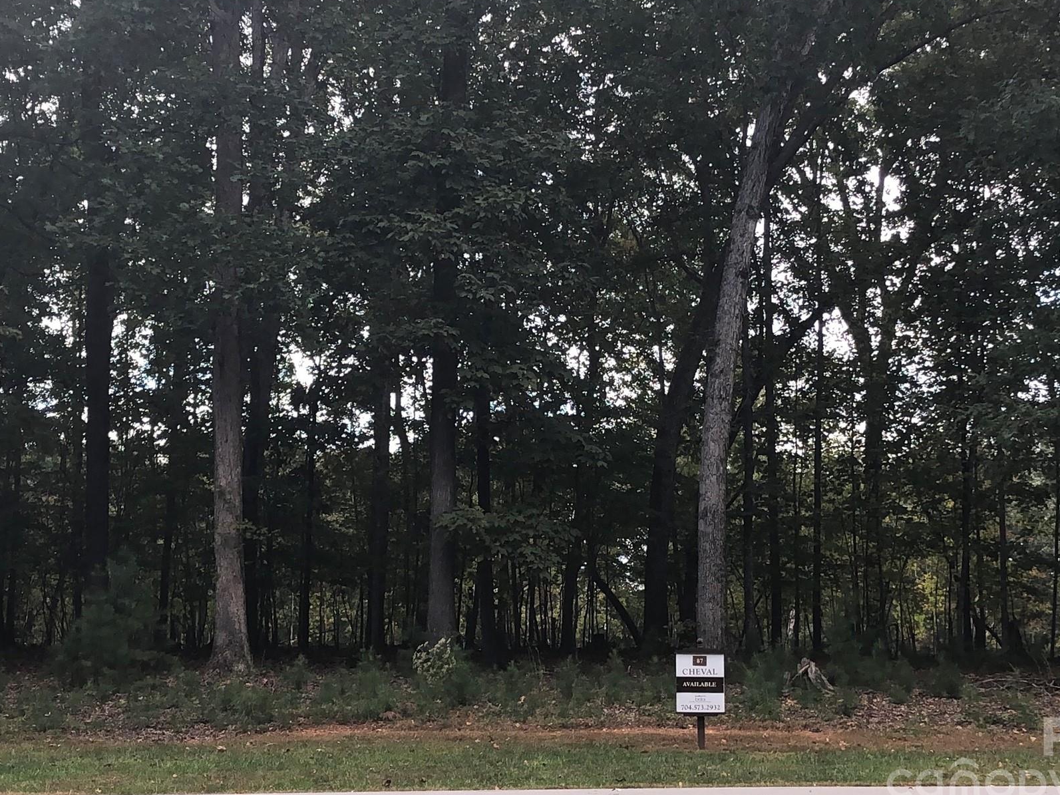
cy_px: 331
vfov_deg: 39.5
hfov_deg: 51.3
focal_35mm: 36
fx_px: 1102
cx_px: 582
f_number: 1.8
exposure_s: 1/203
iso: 20
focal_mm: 3.99
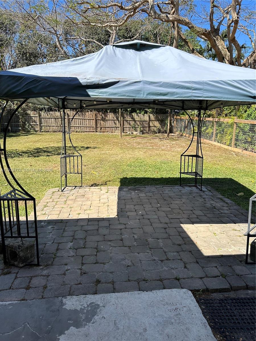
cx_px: 128
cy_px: 170
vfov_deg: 71.6
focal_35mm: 24
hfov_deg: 56.8
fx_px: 237
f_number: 1.78
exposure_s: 1/2155
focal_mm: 6.86
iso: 80
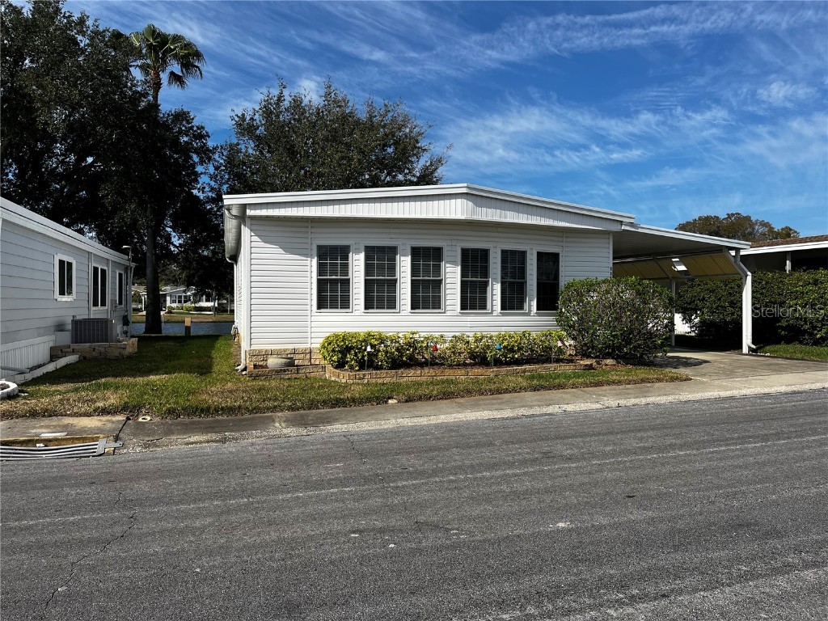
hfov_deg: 67.3
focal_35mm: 26
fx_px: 622
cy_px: 310
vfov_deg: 53.1
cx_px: 414
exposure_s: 1/5319
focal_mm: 5.1
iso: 50
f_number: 1.6
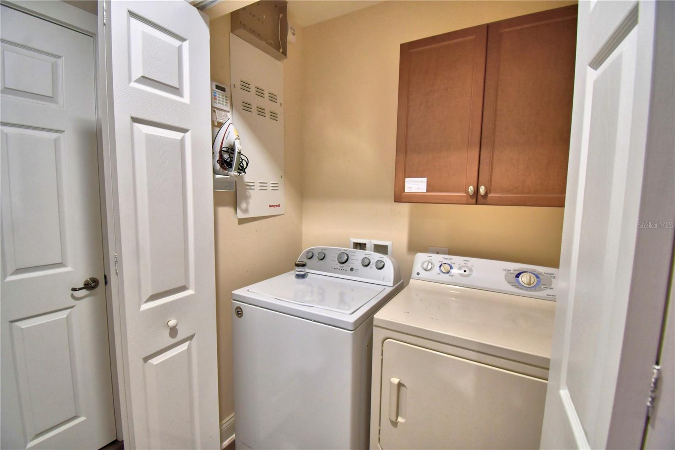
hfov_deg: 100.4
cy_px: 225
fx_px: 281
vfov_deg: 77.3
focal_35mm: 15
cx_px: 338
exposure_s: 1/40
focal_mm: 10
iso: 400
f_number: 4.5
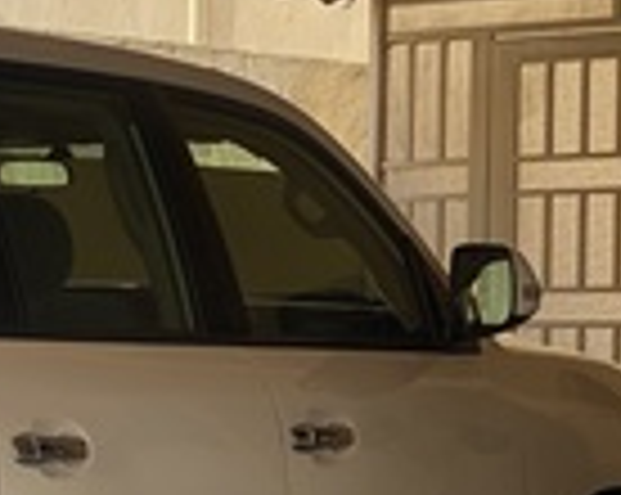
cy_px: 506
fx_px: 3083
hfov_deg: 11.0
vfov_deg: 9.1
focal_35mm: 168
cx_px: -340
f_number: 2
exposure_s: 1/294
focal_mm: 6
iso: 20
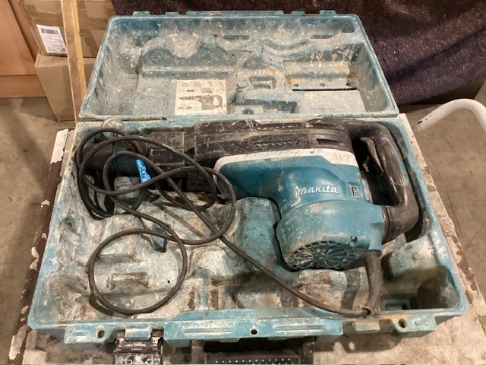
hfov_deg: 58.4
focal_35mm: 31
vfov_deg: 45.4
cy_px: 182
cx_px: 243
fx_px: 435
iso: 400
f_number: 2.4
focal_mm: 3.3
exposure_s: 1/40
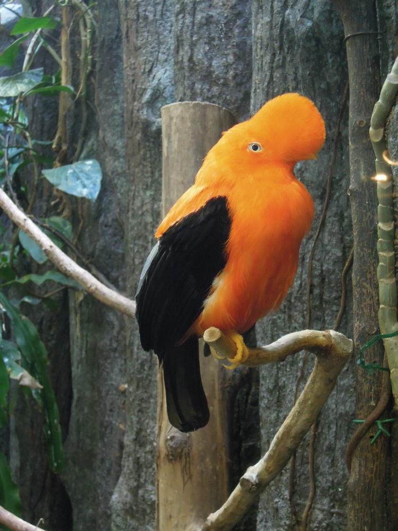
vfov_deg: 31.2
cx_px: 199
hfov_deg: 23.7
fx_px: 950
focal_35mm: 62
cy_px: 266
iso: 800
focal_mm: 11.1
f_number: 4.2
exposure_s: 1/10
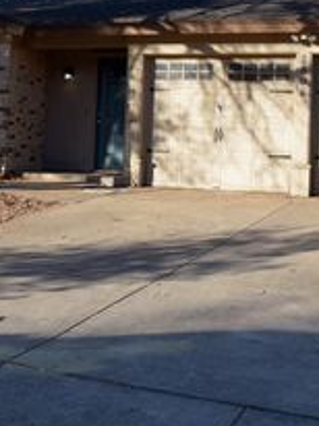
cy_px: 117
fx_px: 776
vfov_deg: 30.3
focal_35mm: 63
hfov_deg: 23.0
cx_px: 85
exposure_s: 1/250
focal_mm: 18
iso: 280
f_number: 8
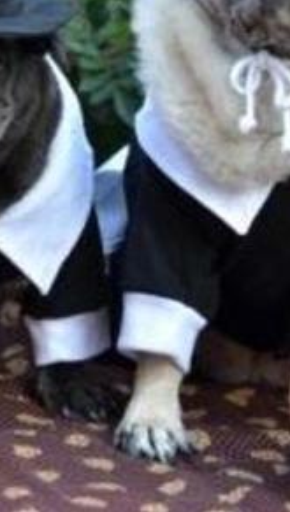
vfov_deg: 14.2
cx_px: 70
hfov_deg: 8.1
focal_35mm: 151
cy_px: 144
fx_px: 2057
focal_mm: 44
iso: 200
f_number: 4.5
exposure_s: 1/40
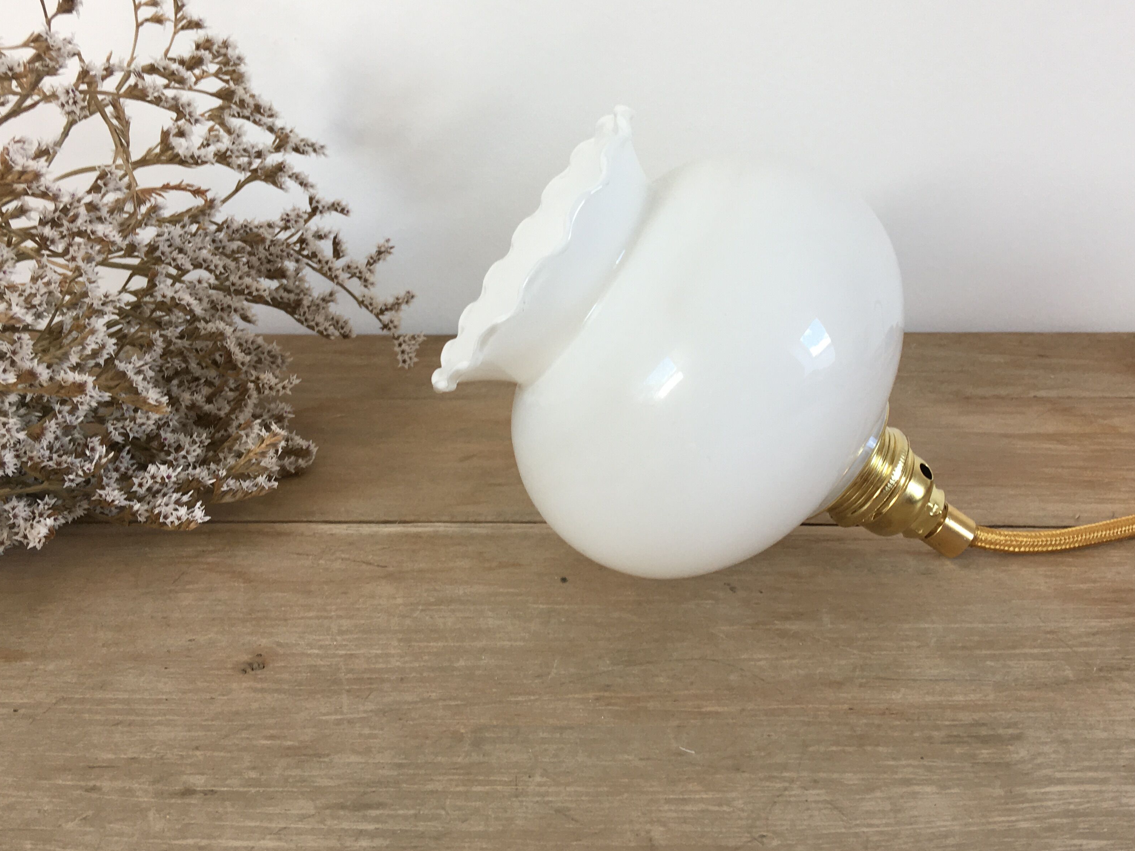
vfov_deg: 38.6
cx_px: 588
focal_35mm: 37
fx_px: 1213
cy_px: 358
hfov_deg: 50.1
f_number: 2.2
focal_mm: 4.15
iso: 32
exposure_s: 1/50
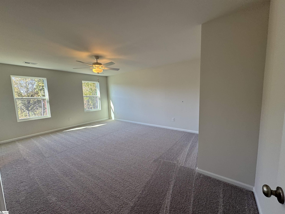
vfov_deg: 85.7
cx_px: 142
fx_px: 115
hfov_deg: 102.1
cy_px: 107
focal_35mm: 14
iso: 80
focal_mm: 2.22
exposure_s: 1/120
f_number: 2.2
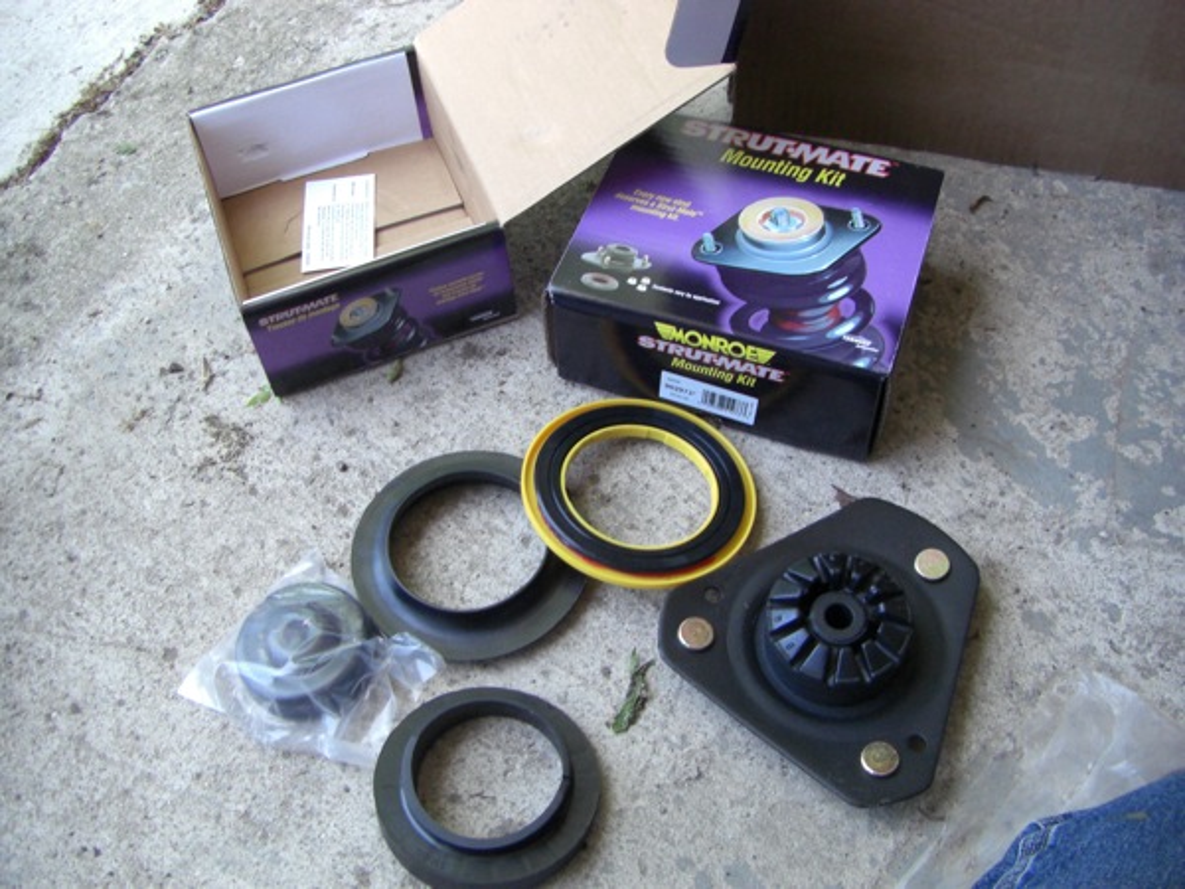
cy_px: 444
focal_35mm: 38
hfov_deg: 49.0
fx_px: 1301
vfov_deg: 37.7
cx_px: 592
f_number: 3.4
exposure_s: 1/60
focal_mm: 6.3
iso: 200
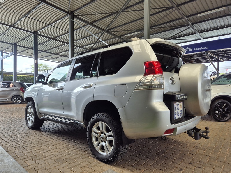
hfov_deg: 73.9
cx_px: 116
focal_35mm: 23
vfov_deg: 58.9
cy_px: 86
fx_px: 153
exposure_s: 1/429
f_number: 1.8
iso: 25
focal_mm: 5.4
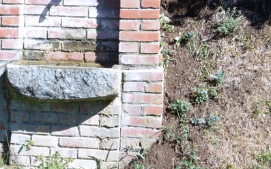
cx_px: 72
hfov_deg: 21.9
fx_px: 694
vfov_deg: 13.9
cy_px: 45
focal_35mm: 94
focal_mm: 8
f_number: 3.7
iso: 100
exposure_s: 1/640
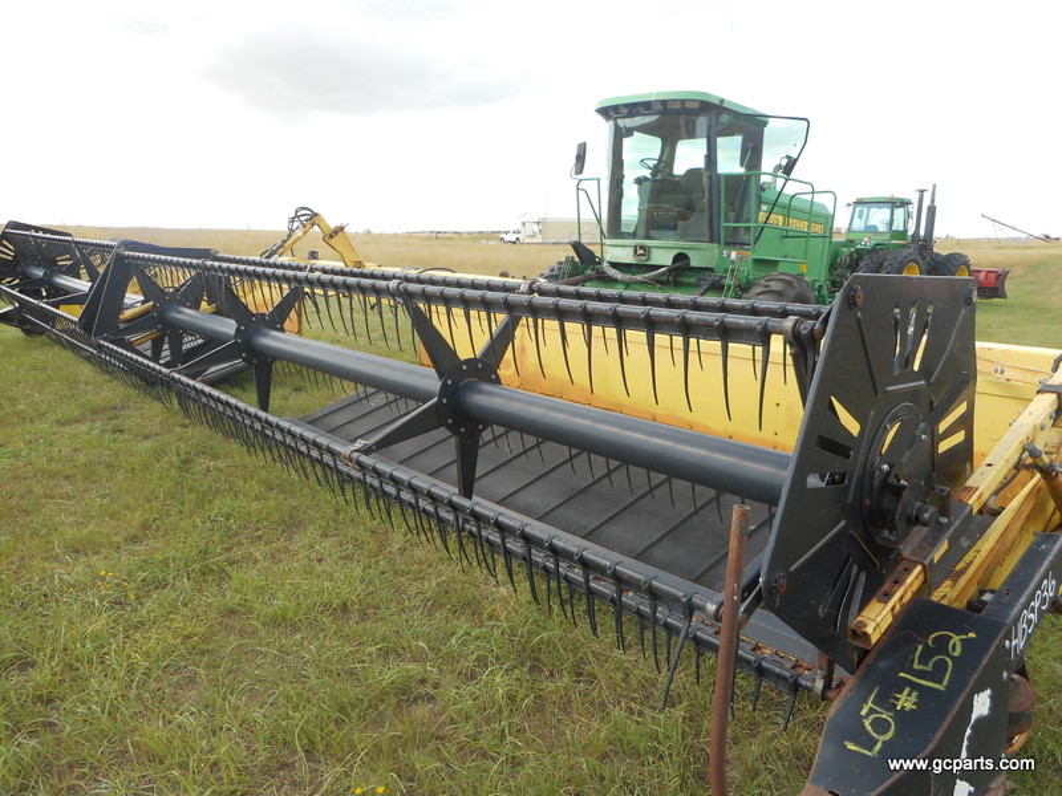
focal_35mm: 25
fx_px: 767
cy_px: 398
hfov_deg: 69.4
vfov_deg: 54.9
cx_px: 531
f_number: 3.7
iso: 80
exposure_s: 1/200
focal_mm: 4.5
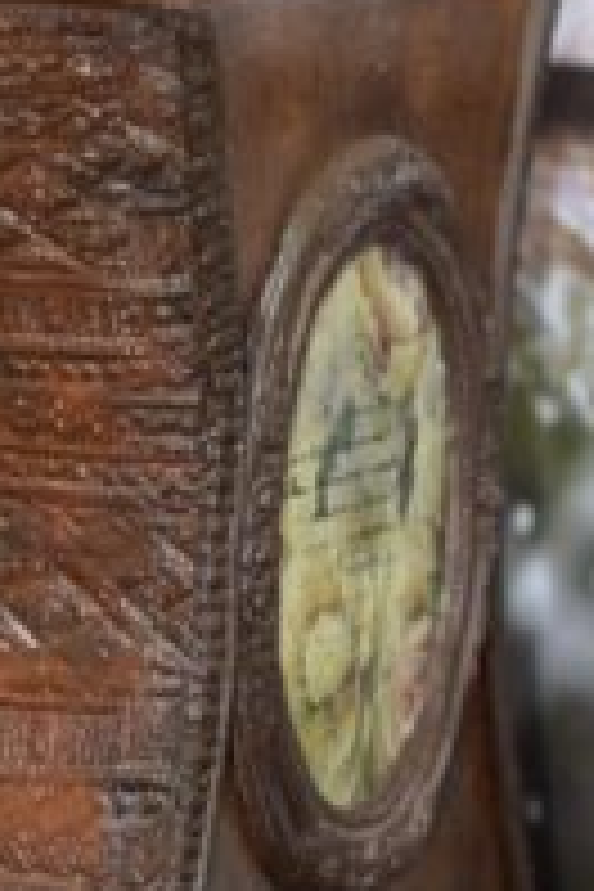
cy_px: 446
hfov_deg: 4.7
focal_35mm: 290
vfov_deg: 7.1
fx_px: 7180
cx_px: 22
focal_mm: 85
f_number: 3.2
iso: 800
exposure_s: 1/60
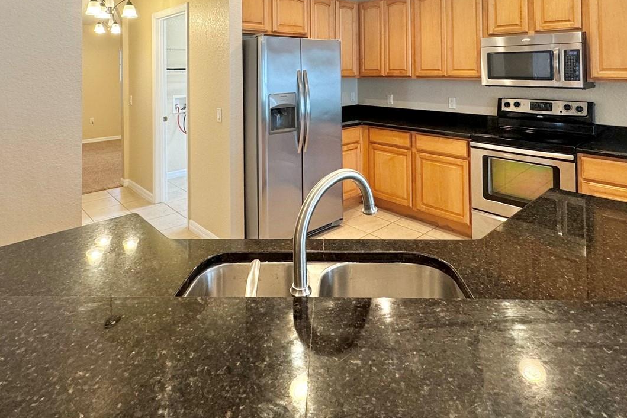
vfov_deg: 52.2
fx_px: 383
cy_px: 64
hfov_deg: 78.6
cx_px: 321
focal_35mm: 22
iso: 200
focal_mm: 2.22
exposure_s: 1/60
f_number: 2.2
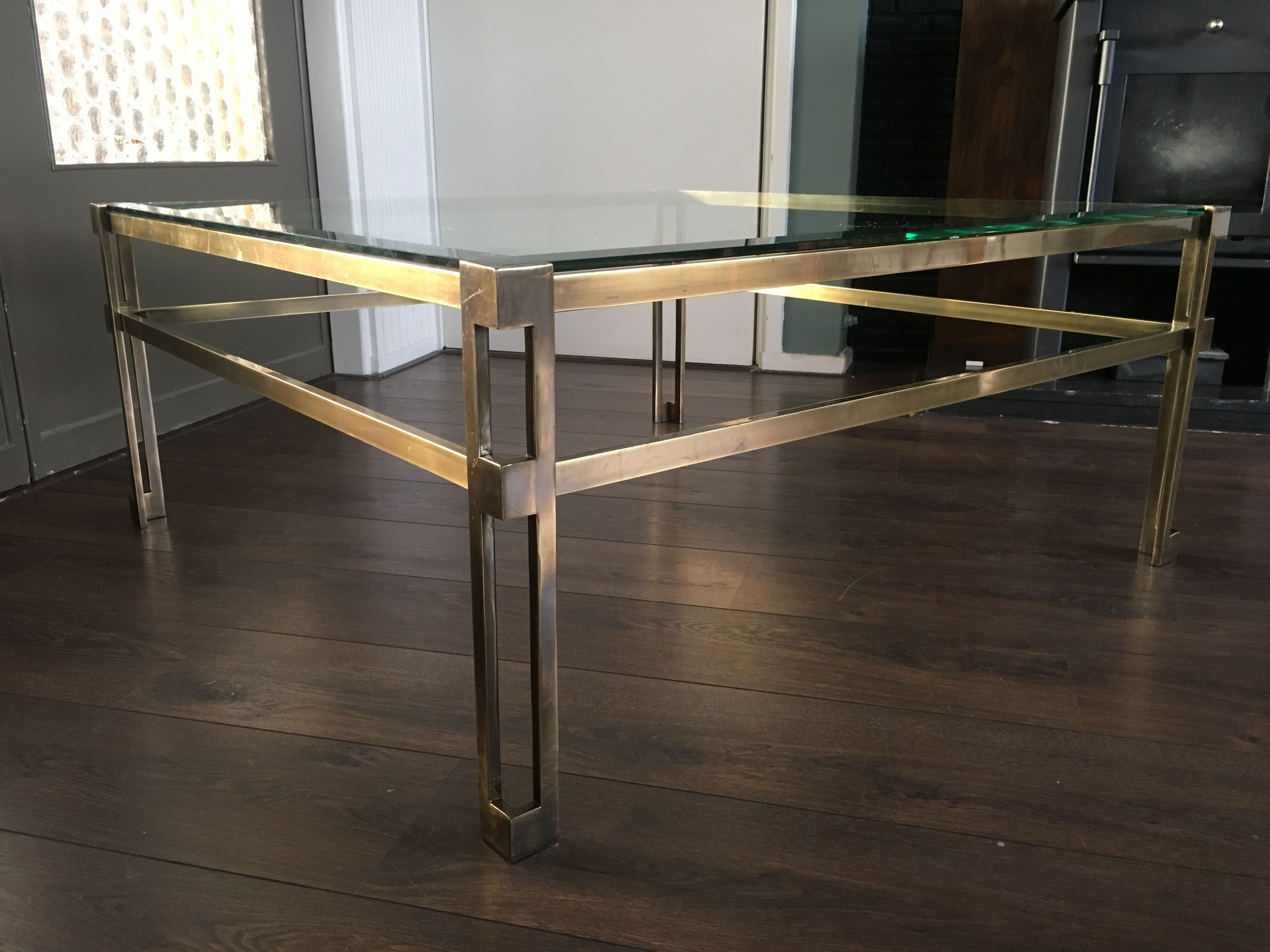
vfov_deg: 48.2
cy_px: 476
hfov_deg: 61.7
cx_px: 635
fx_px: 1064
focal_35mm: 29
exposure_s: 1/33
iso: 160
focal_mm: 4.15
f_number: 2.2
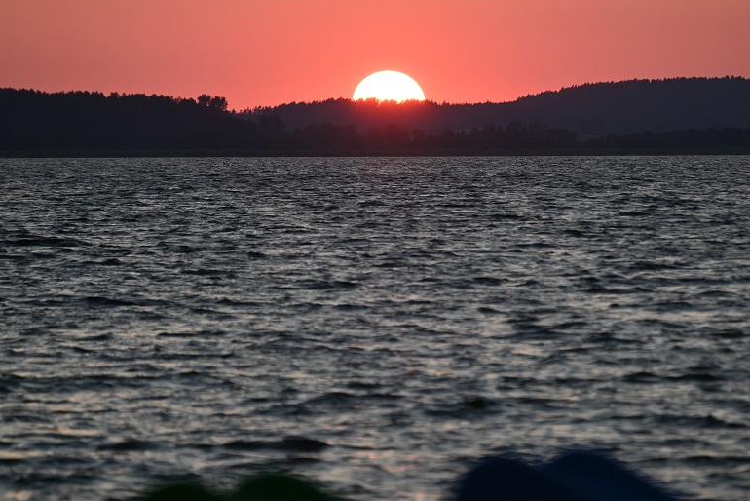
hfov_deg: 5.6
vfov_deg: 3.7
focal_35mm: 370
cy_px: 250
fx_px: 7711
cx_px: 430
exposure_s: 1/500
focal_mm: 300
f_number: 5.6
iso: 450
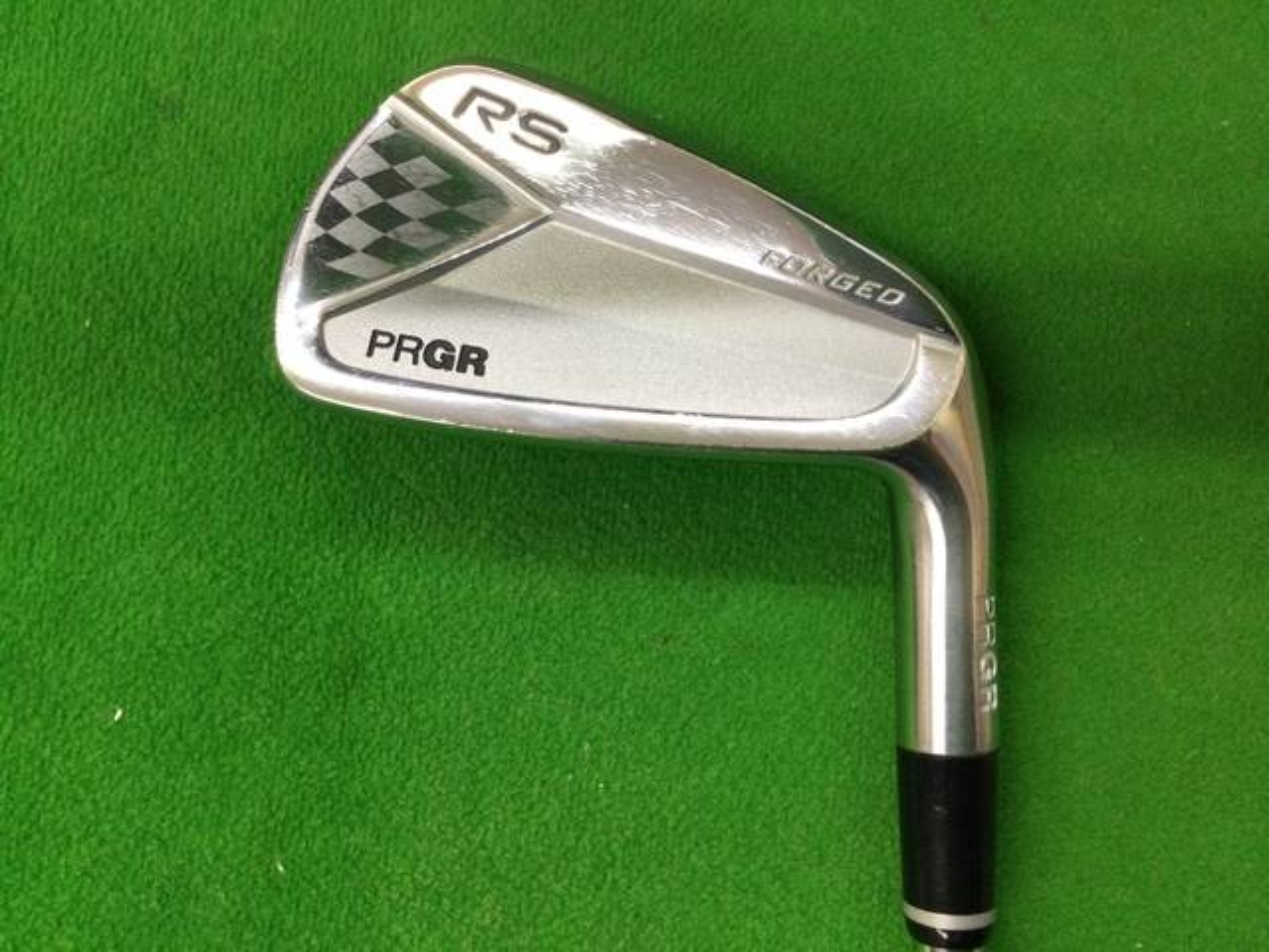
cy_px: 476
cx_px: 634
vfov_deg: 45.4
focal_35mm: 31
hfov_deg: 58.4
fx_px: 1136
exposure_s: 1/30
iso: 64
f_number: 2.4
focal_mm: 3.3
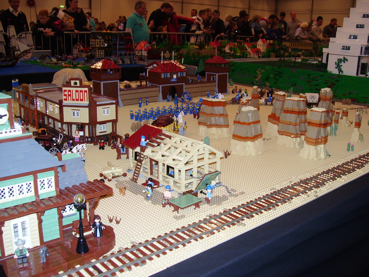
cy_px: 138
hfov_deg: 51.4
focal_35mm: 36
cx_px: 184
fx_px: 384
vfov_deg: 39.7
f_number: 2.7
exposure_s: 1/60
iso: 80
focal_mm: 6
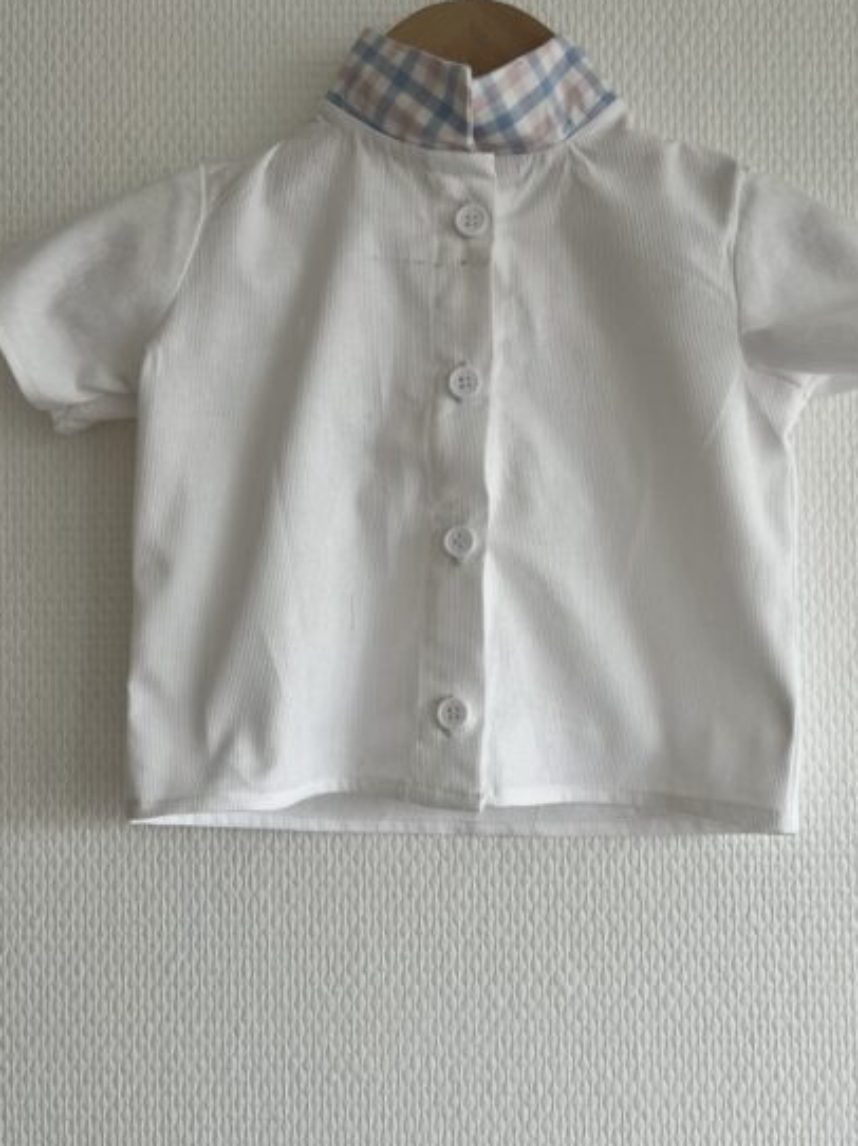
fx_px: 1058
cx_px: 484
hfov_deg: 44.0
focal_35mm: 32
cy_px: 574
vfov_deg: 56.8
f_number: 1.6
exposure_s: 1/122
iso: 32
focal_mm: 5.1
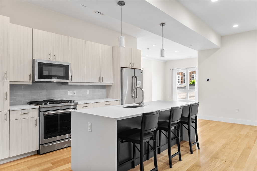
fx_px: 171
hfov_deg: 73.7
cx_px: 128
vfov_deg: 53.1
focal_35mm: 24
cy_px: 86
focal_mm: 24
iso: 320
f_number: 7.1
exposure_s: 1/1.25
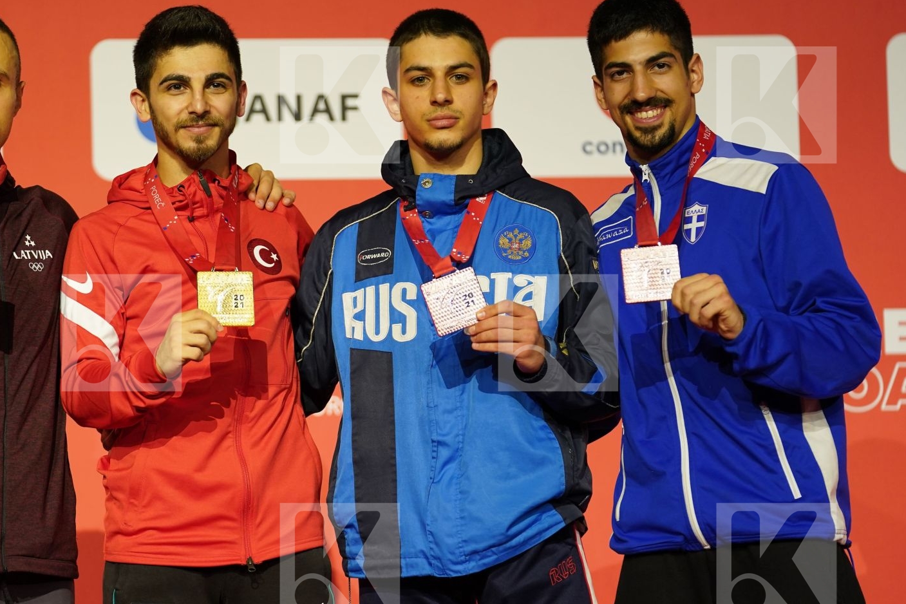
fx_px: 4605
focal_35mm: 183
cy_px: 333
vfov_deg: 7.5
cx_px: 340
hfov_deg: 11.2
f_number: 2.8
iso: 1000
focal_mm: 143
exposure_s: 1/250
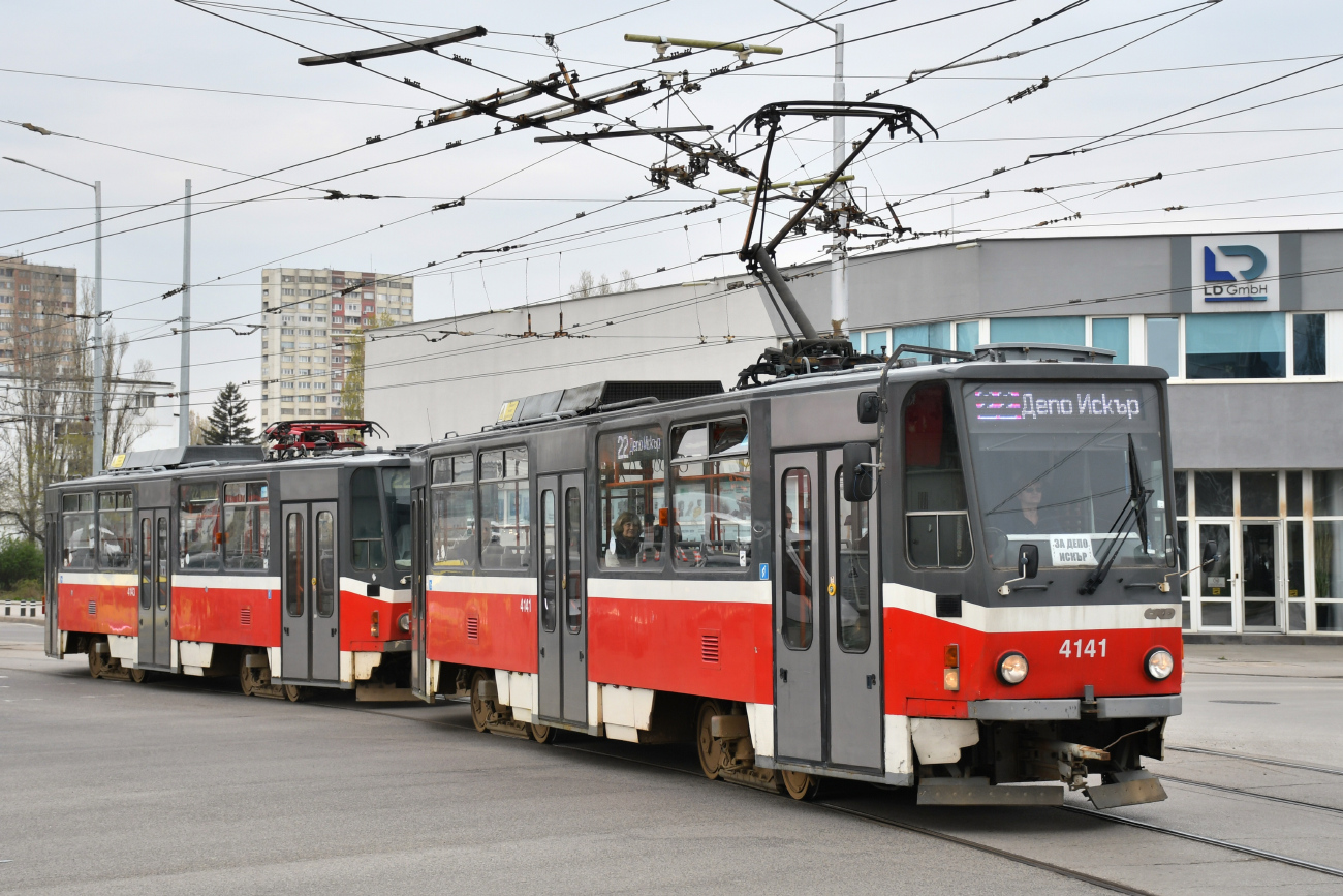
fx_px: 2238
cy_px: 448
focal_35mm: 60
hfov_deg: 33.4
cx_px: 672
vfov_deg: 22.6
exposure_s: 1/1000
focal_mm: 40
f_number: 5
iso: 200
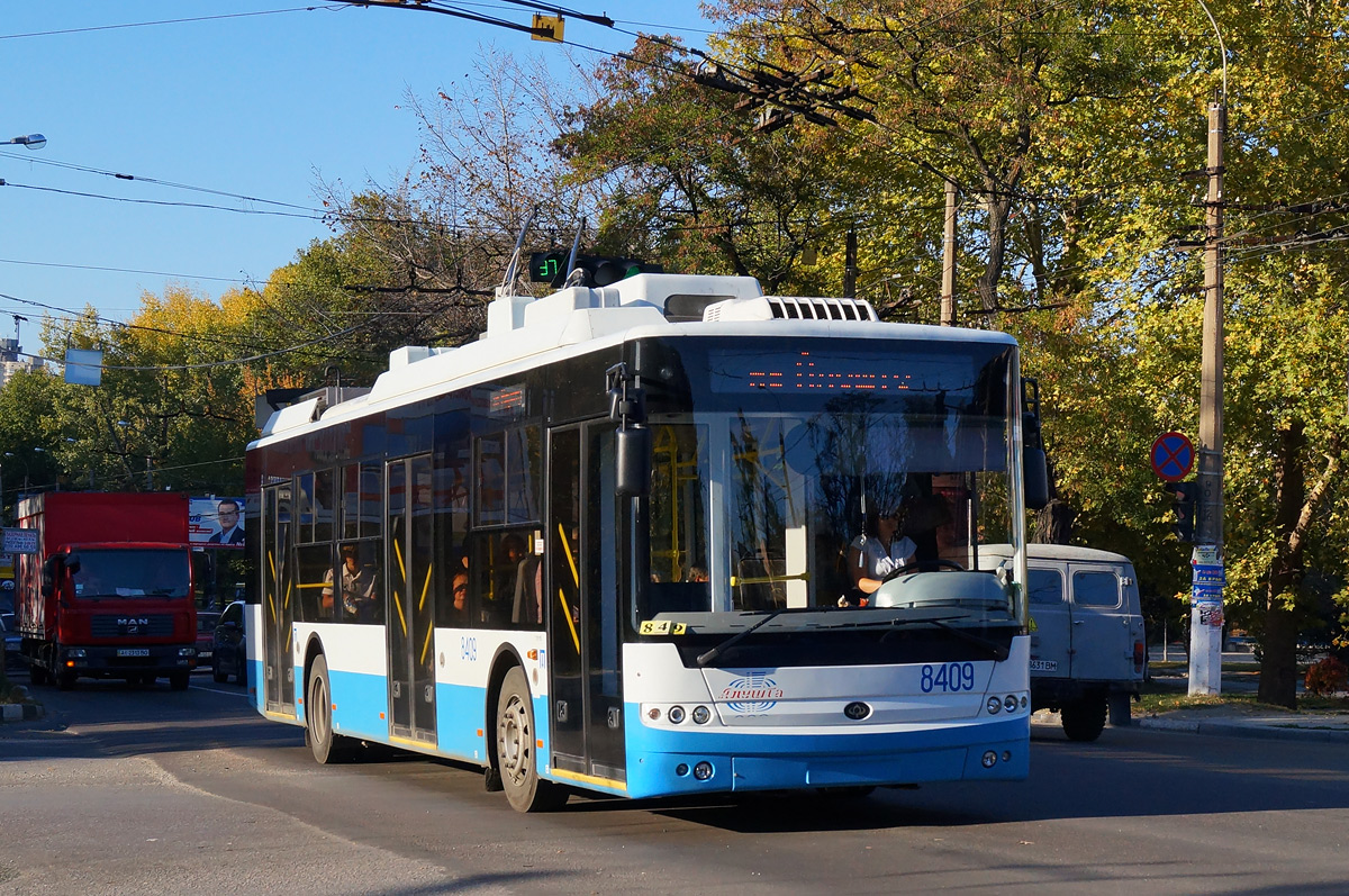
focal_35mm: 45
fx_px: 1684
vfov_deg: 29.8
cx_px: 674
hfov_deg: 43.7
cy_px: 448
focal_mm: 30
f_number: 8
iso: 400
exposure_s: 1/1250
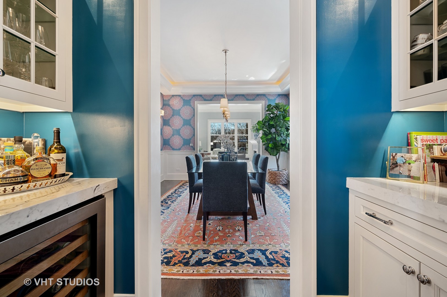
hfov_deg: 104.3
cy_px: 148
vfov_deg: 81.1
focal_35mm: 14
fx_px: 174
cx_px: 224
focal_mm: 14
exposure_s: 3
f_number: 8
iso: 200
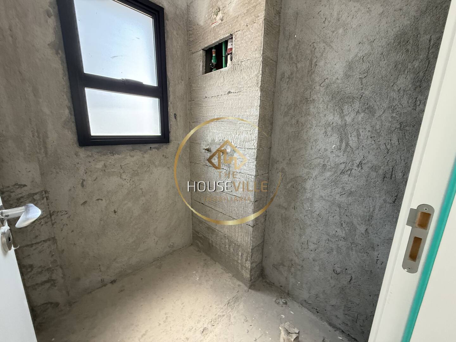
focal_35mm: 14
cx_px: 228
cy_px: 171
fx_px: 184
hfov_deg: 102.1
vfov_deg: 85.7
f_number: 2.2
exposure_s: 1/90
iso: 320
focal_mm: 2.22
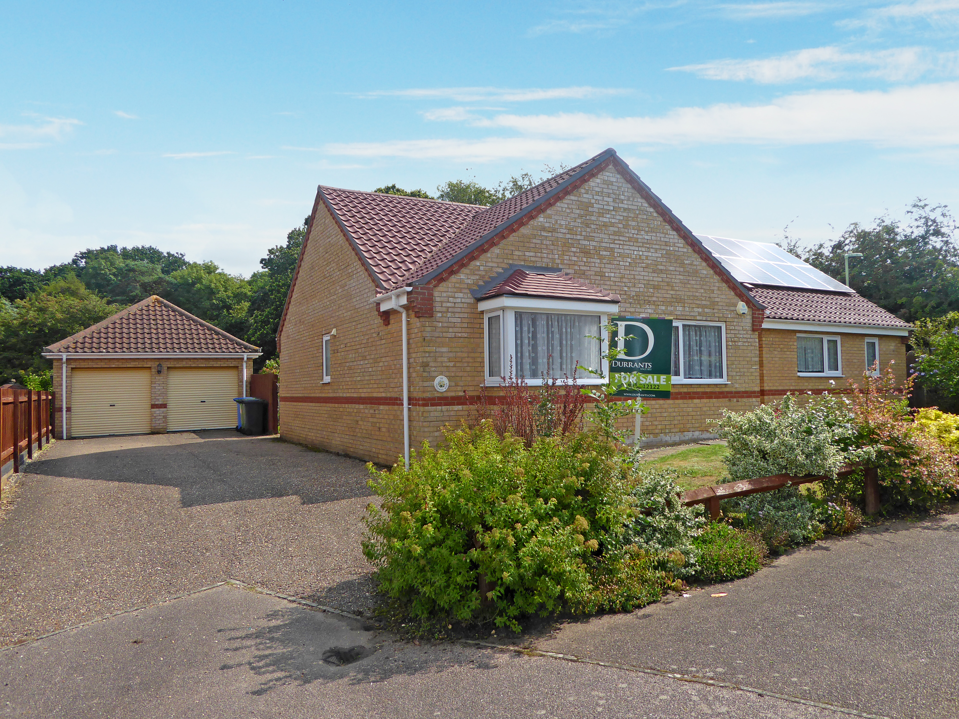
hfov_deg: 71.6
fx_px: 665
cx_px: 480
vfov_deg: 56.8
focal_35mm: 24
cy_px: 360
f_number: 3.3
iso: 100
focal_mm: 4.3
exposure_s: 1/1000
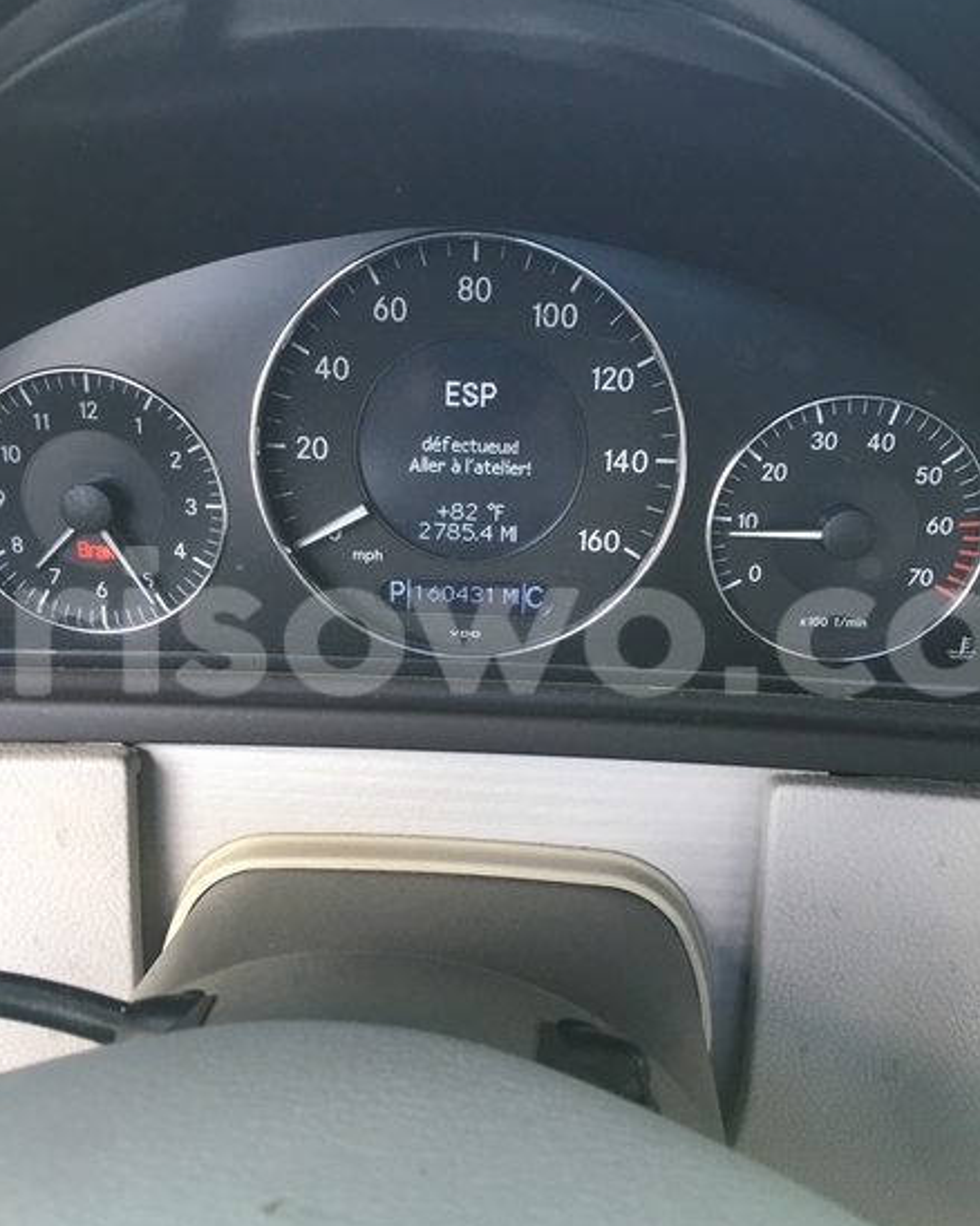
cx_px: 486
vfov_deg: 57.2
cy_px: 635
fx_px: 1125
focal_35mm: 31
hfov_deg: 47.1
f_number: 2.2
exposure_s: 1/33
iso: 100
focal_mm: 4.15
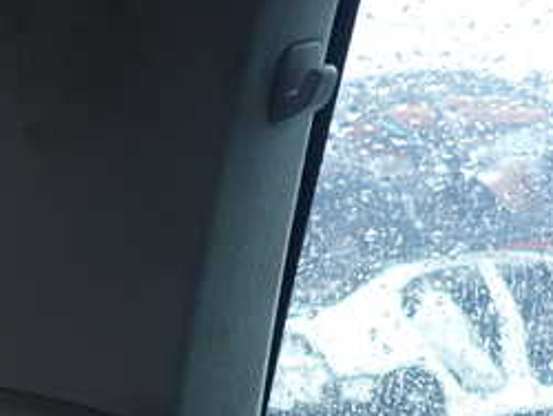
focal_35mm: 60
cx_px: 44
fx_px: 959
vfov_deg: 23.9
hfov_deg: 30.6
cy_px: 354
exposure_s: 1/40
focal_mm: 4.5
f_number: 2
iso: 200
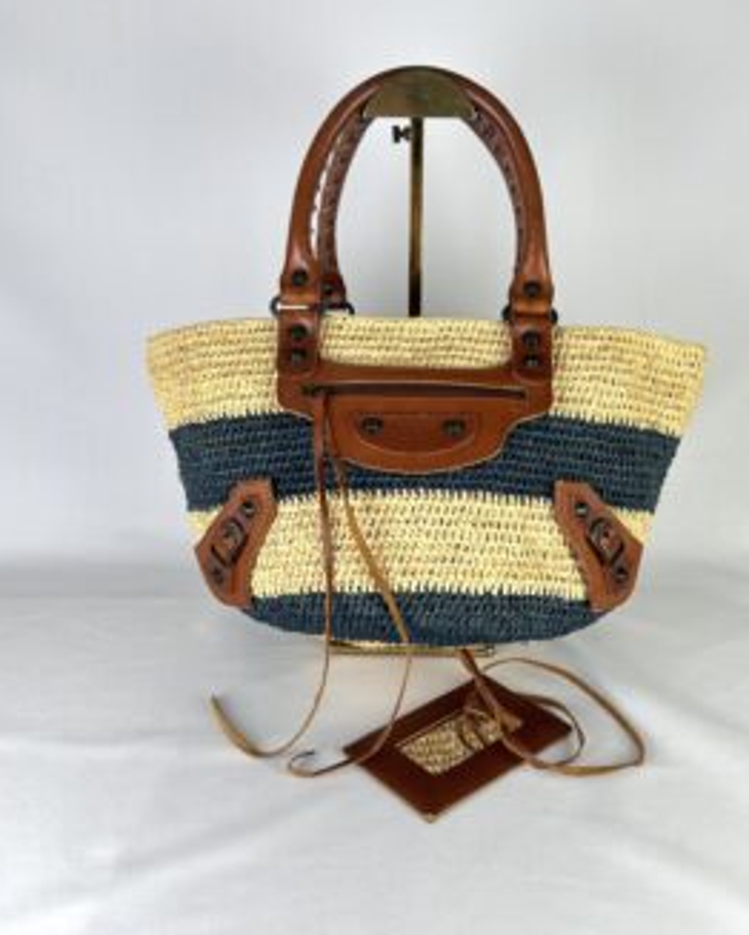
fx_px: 858
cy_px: 480
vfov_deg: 57.1
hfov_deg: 47.1
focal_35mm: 31
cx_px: 400
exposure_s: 1/106
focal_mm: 5.7
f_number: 1.5
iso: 32
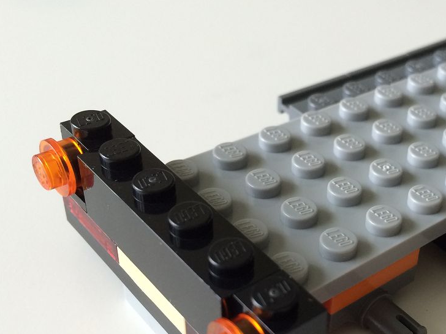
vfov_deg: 27.9
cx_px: 388
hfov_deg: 35.0
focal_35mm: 52
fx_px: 670
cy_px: 209
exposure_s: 1/30
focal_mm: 4.15
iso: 80
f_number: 2.2
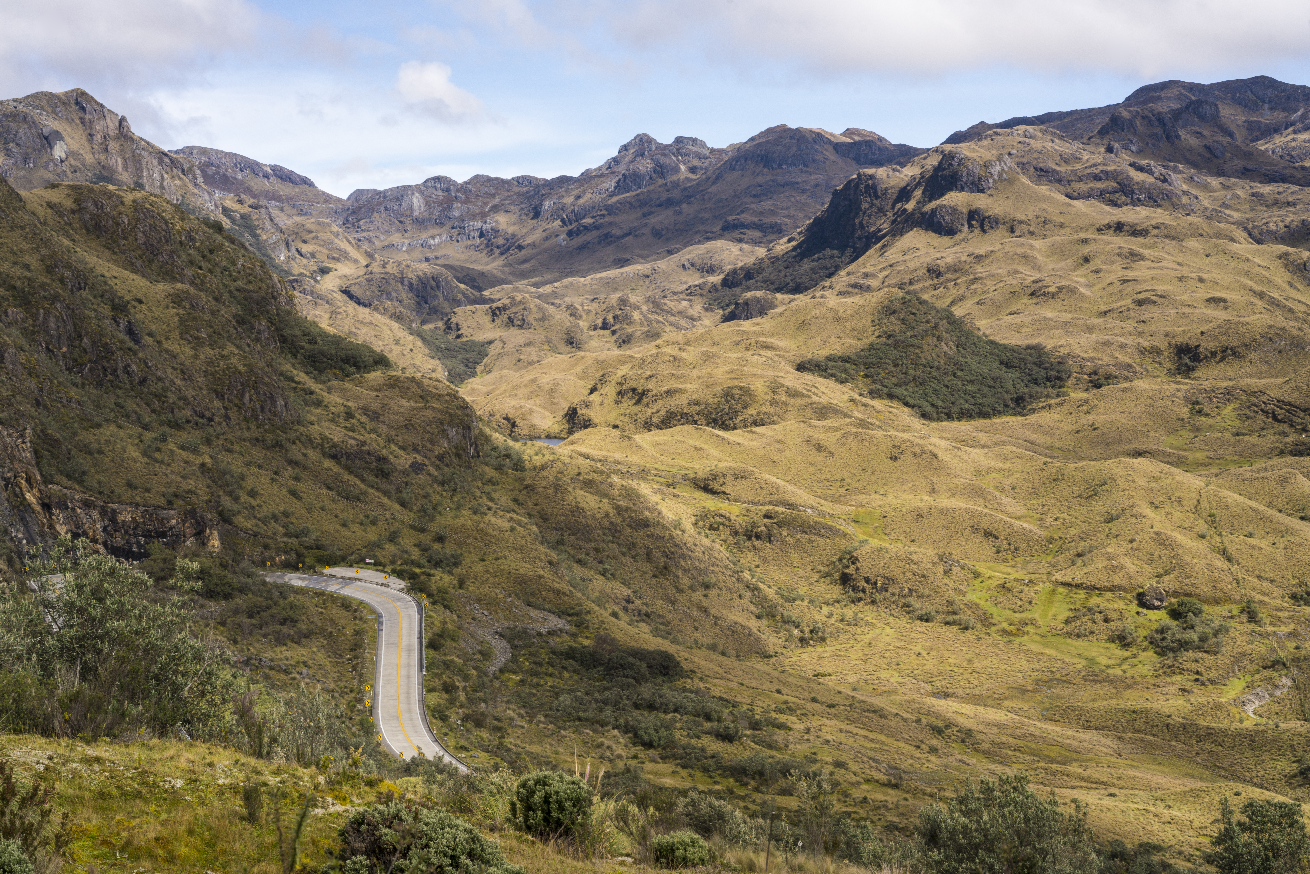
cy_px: 437
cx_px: 655
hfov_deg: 36.2
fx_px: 2002
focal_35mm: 55
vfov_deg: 24.6
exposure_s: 1/200
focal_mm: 55
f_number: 14
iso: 320
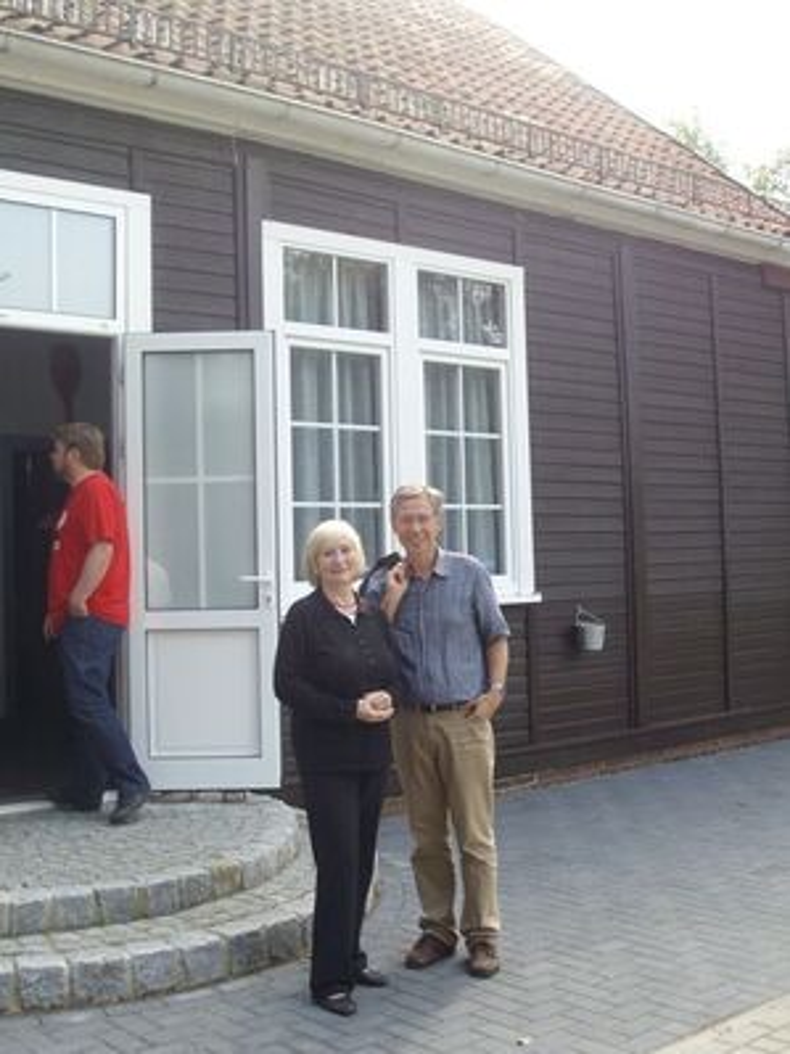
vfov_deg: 42.1
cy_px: 527
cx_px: 395
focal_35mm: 45
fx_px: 1370
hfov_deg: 32.2
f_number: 3
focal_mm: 7.4
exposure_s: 1/200
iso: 80
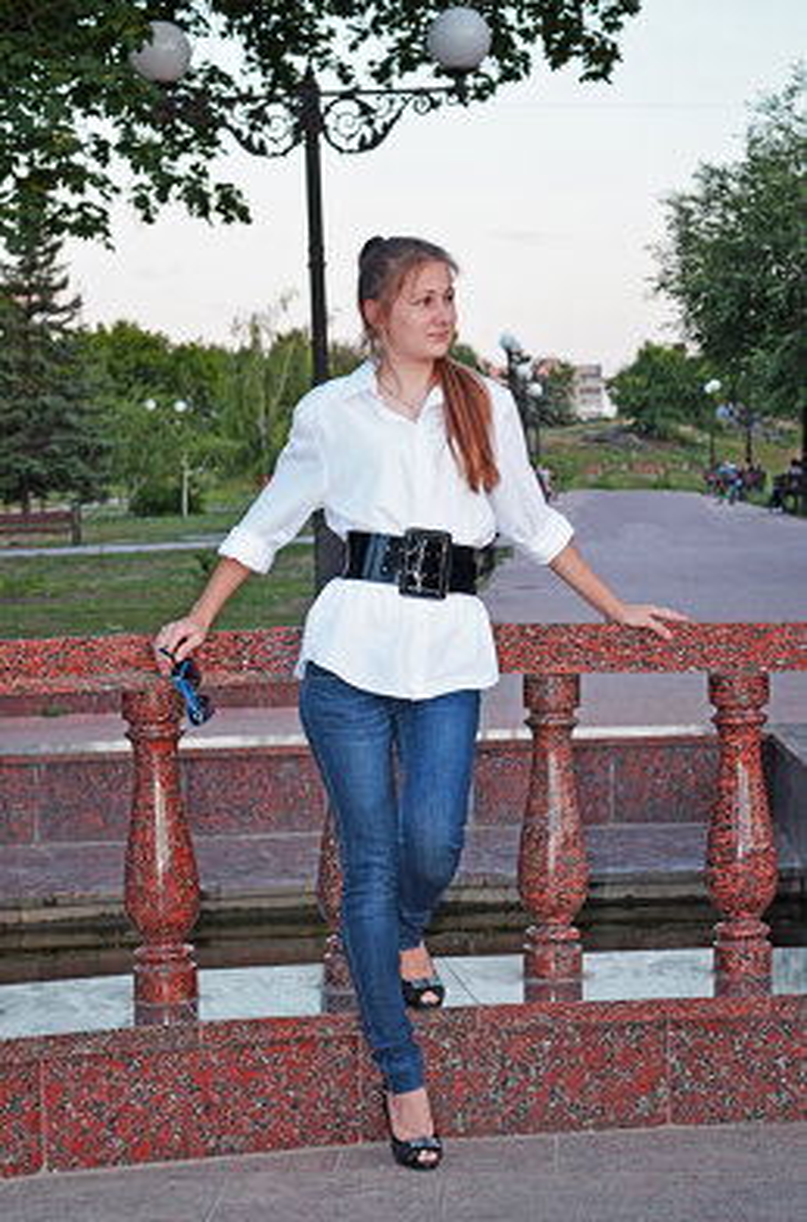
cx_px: 404
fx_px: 2537
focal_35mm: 75
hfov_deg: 18.1
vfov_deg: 27.1
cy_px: 611
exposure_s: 1/60
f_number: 5.6
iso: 400
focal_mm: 50
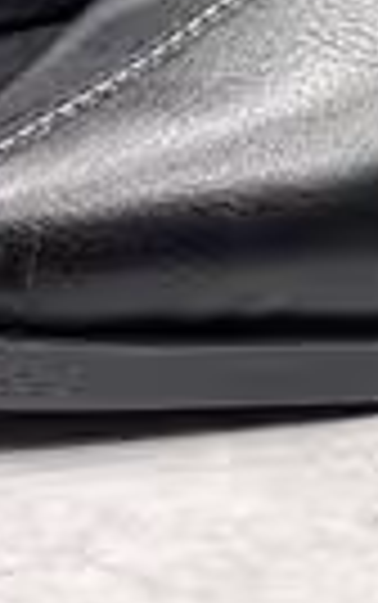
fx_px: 4786
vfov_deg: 7.0
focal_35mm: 291
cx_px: 446
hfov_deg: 4.5
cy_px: -432
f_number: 1.78
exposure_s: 1/33
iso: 200
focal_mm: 6.76
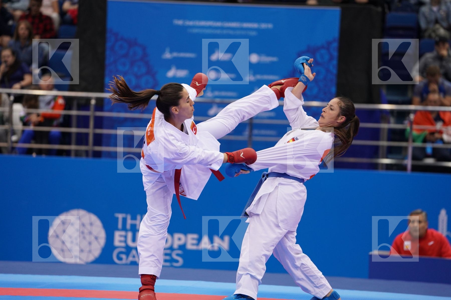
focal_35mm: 200
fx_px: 2505
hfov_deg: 10.3
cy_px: 150
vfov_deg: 6.9
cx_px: 226
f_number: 2.8
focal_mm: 200
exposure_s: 1/1000
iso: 1600
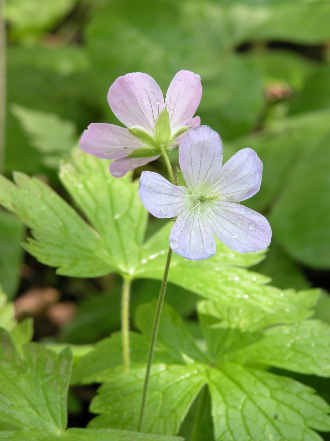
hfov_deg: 6.1
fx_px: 3076
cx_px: 165
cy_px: 220
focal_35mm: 242
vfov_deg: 8.2
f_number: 7.4
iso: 100
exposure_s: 1/9.6
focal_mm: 61.5
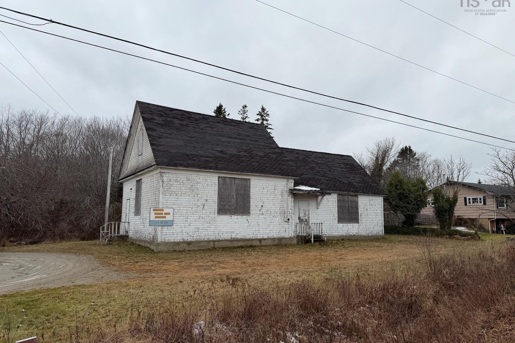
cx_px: 258
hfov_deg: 71.5
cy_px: 177
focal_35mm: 25
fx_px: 358
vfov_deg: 51.3
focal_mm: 6.76
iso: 80
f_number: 1.78
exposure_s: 1/2445
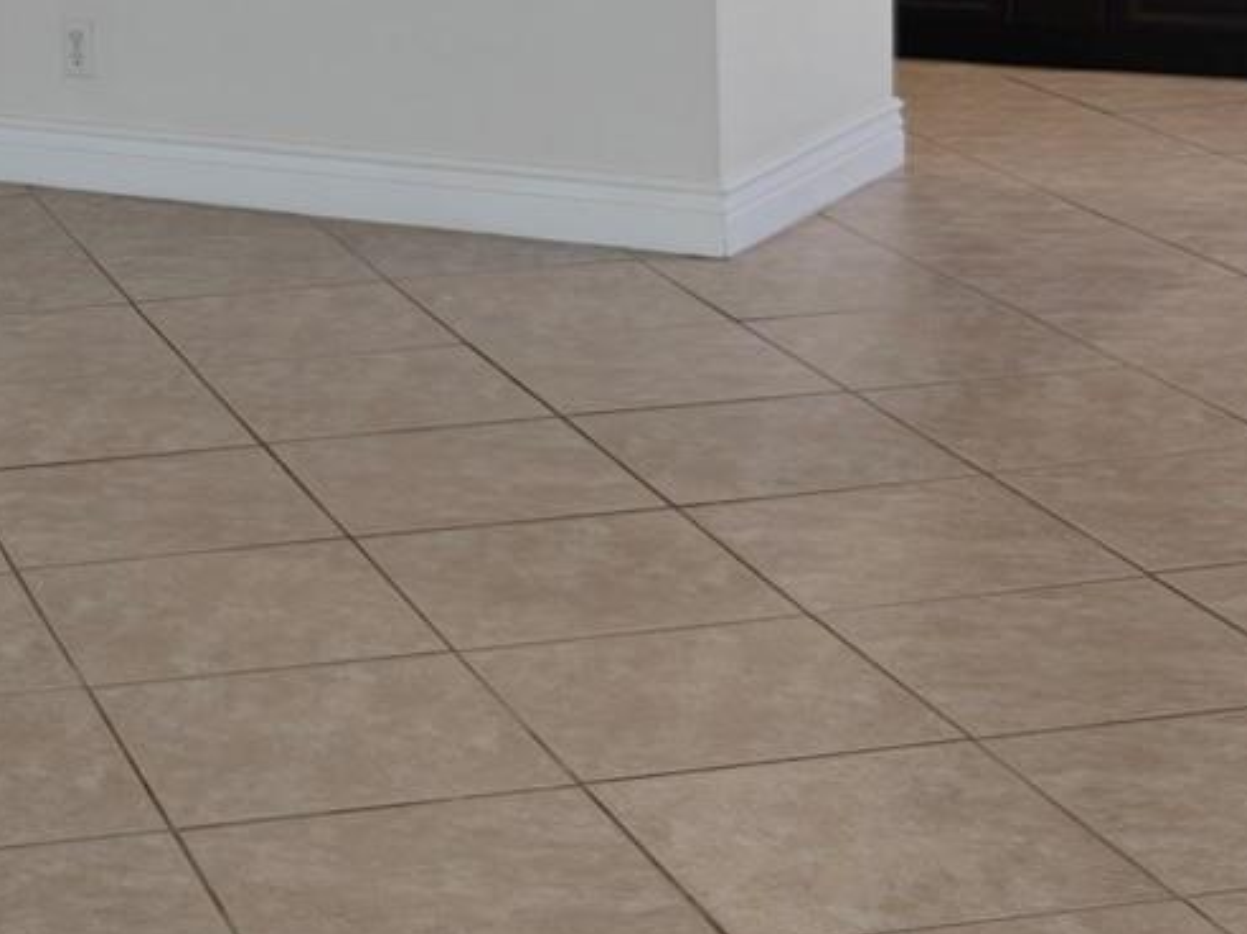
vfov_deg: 15.0
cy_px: -129
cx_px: 25
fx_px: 3457
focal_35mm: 96
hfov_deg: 19.9
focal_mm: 6.06
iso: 80
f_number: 1.6
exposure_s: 1/120
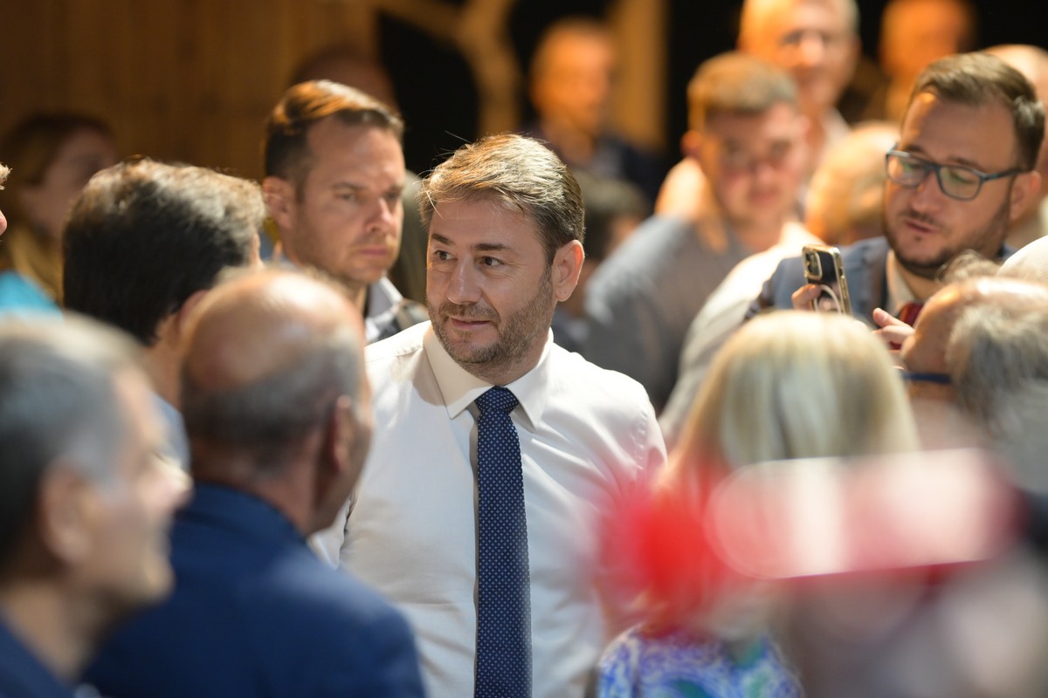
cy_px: 349
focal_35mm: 135
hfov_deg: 15.2
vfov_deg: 10.2
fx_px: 3930
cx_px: 524
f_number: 2
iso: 2000
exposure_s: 1/320
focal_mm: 135
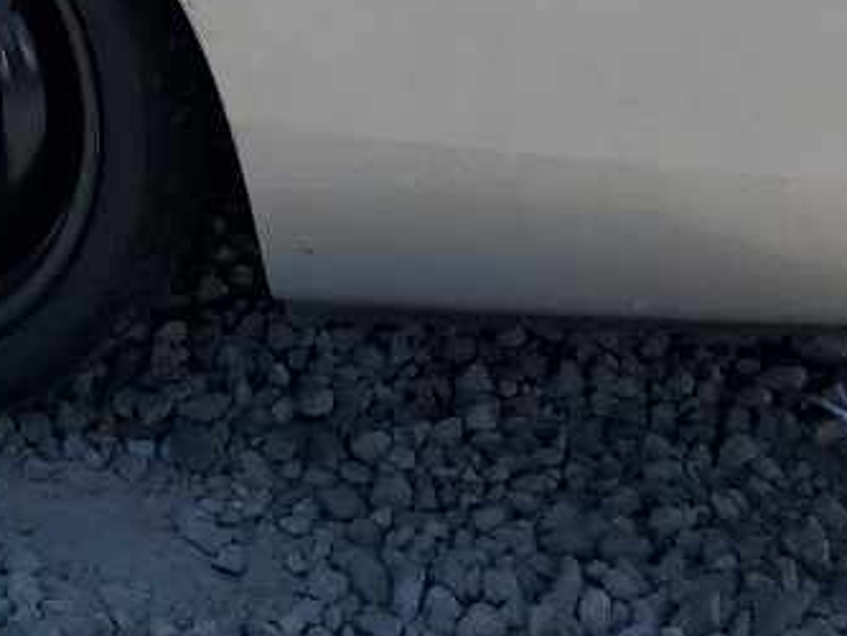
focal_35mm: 125
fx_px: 3060
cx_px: -440
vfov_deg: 10.9
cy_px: -580
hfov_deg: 14.6
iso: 50
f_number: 1.5
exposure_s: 1/3333
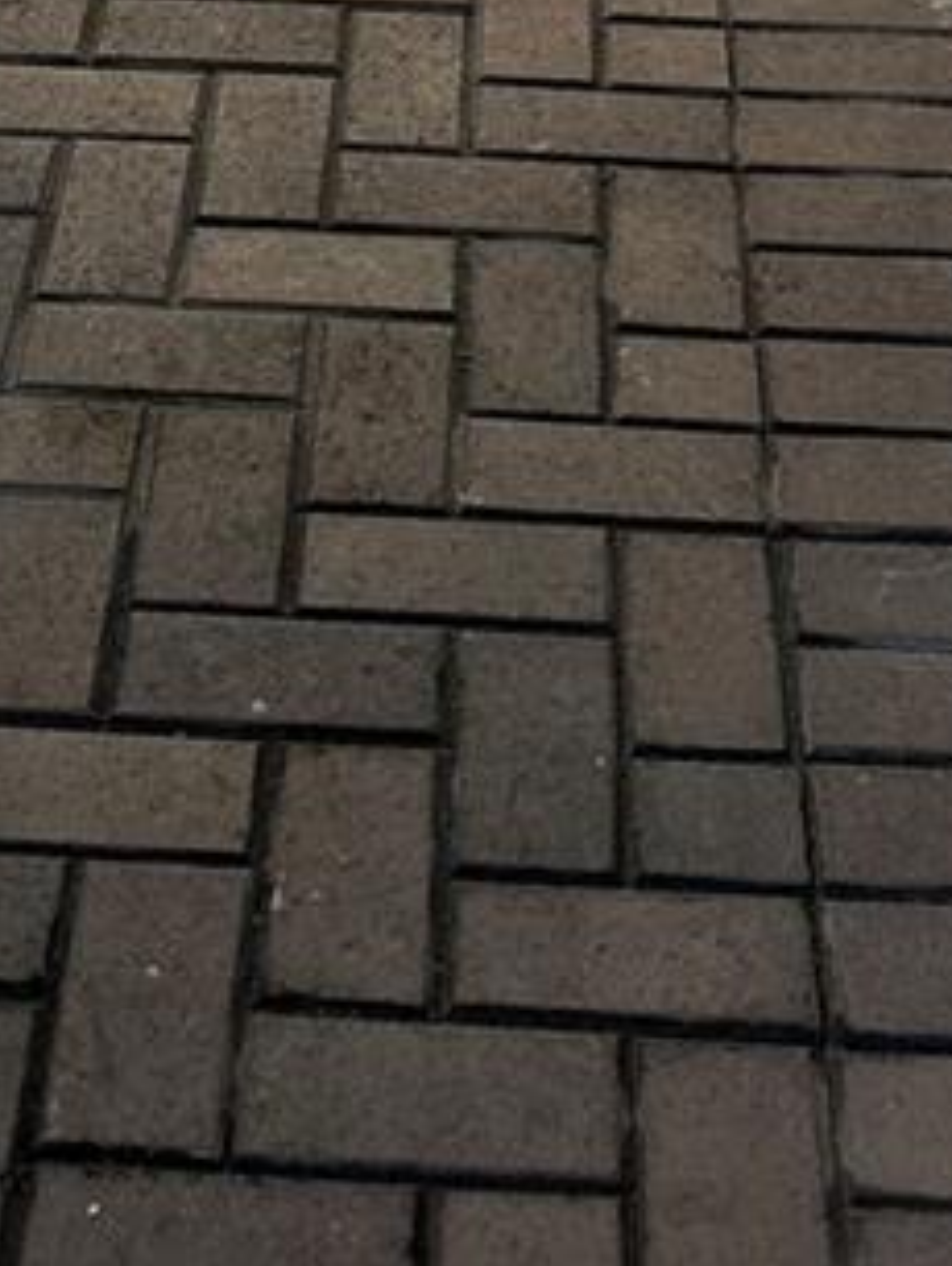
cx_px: 360
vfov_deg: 17.4
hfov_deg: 15.7
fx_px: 3442
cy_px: -943
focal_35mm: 94
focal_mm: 6.86
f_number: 1.78
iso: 80
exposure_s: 1/829
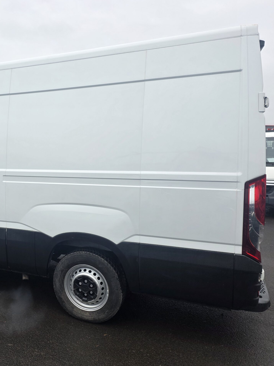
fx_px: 327
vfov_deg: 58.3
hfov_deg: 43.0
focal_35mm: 31
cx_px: 49
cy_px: 183
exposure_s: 1/359
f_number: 1.7
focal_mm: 6.25
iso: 40
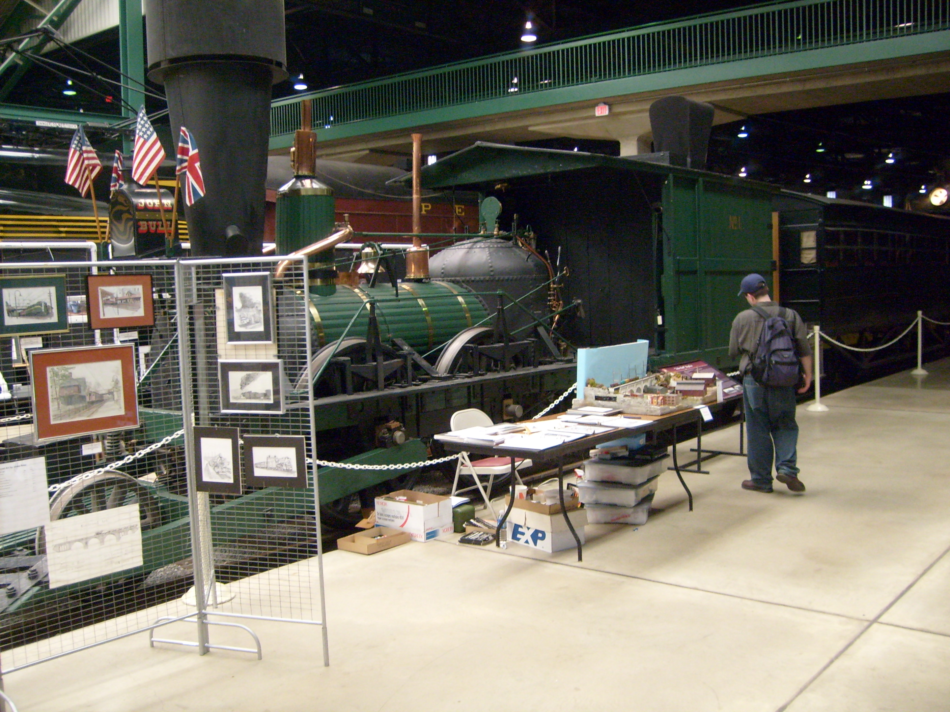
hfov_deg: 52.6
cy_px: 356
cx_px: 475
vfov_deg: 40.7
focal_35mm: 35
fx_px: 961
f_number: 2.8
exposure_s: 1/45
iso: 200
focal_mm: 5.8
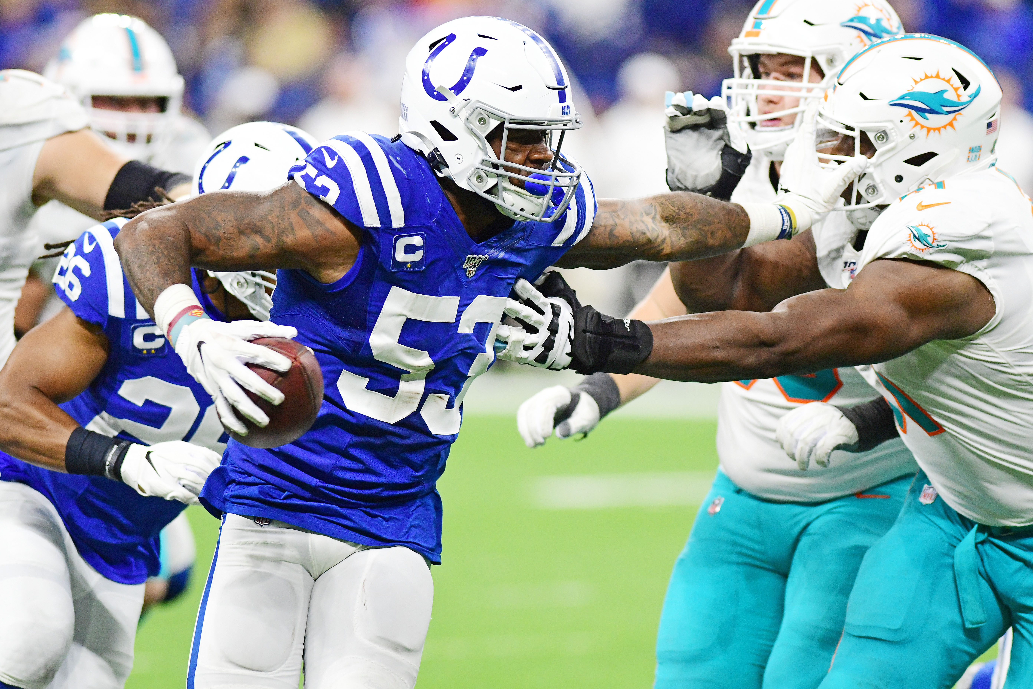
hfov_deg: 4.6
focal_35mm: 450
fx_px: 12911
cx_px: 516
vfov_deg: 3.1
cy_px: 344
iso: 3200
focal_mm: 300
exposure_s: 1/2000
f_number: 3.2
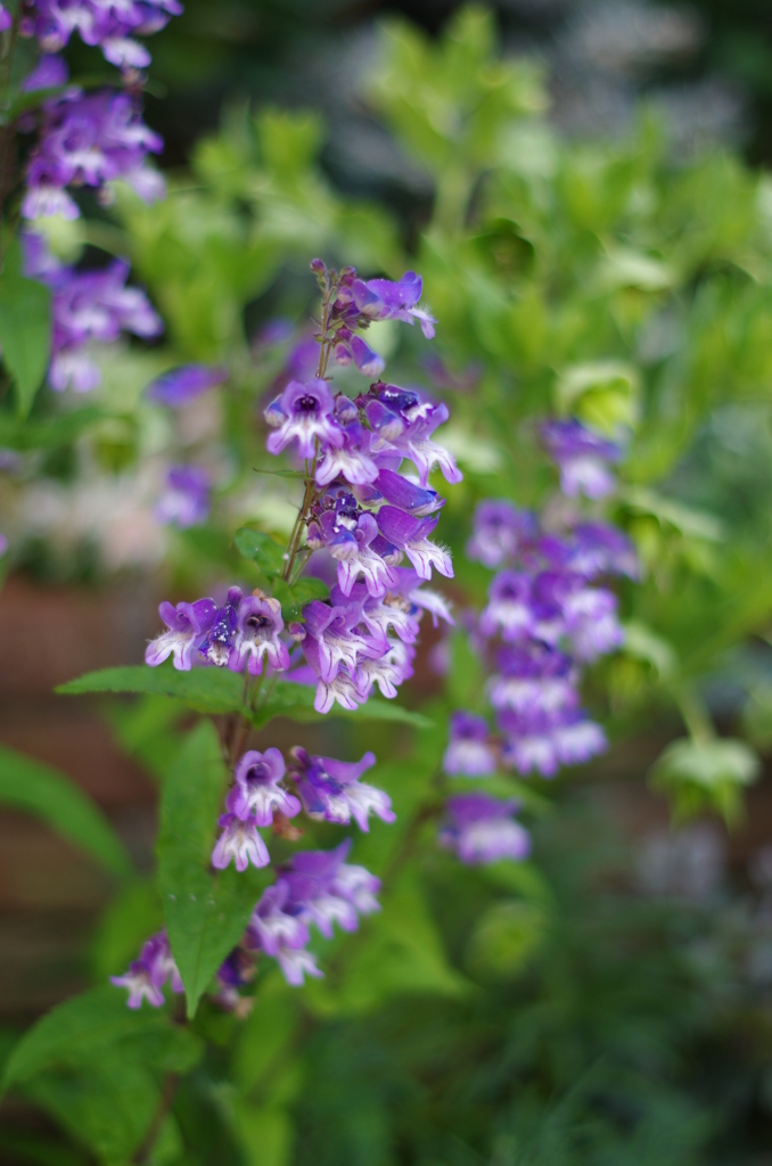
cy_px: 583
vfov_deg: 27.0
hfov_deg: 18.1
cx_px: 386
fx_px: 2424
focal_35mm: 75
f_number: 1.8
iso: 100
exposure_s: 1/800
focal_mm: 50
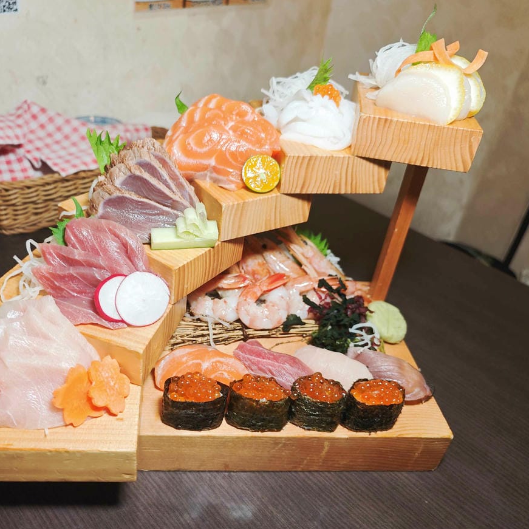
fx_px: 484
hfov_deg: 57.0
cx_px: 218
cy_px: 264
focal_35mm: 28
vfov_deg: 57.3
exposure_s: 1/40
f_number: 2
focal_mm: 8.72
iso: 500
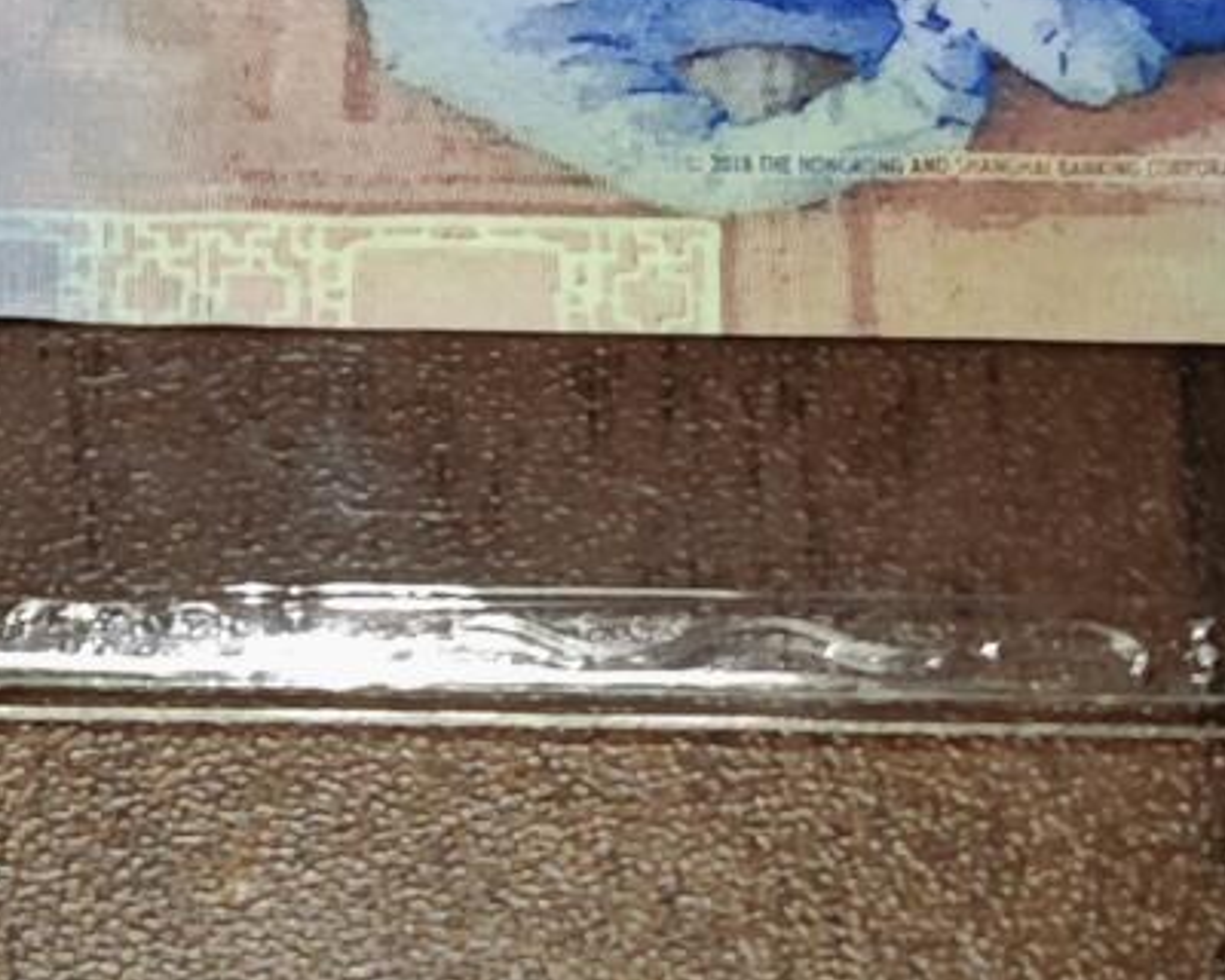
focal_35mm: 171
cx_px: 306
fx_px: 6200
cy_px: -619
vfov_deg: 8.8
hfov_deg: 11.3
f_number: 1.63
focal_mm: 5.85
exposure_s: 1/100
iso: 160
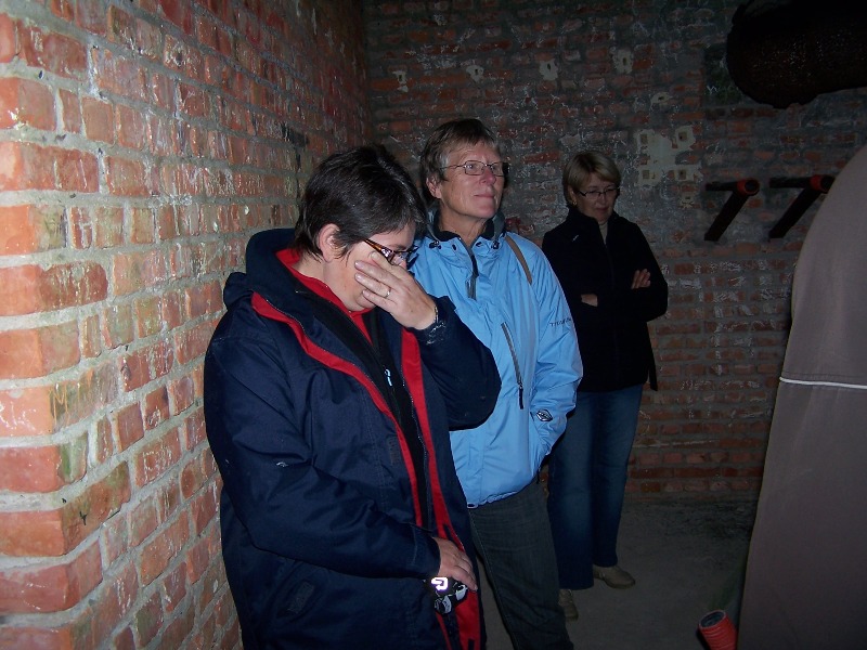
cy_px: 325
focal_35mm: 38
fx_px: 952
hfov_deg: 49.0
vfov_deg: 37.7
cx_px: 434
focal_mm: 6.3
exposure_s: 1/60
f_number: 2.8
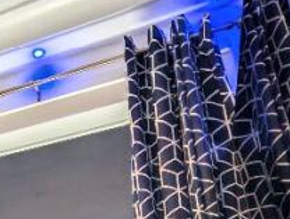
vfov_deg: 18.6
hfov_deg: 28.5
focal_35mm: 59
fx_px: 495
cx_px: -56
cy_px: 407
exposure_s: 1/87.1
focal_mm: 2.02
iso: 52
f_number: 1.7
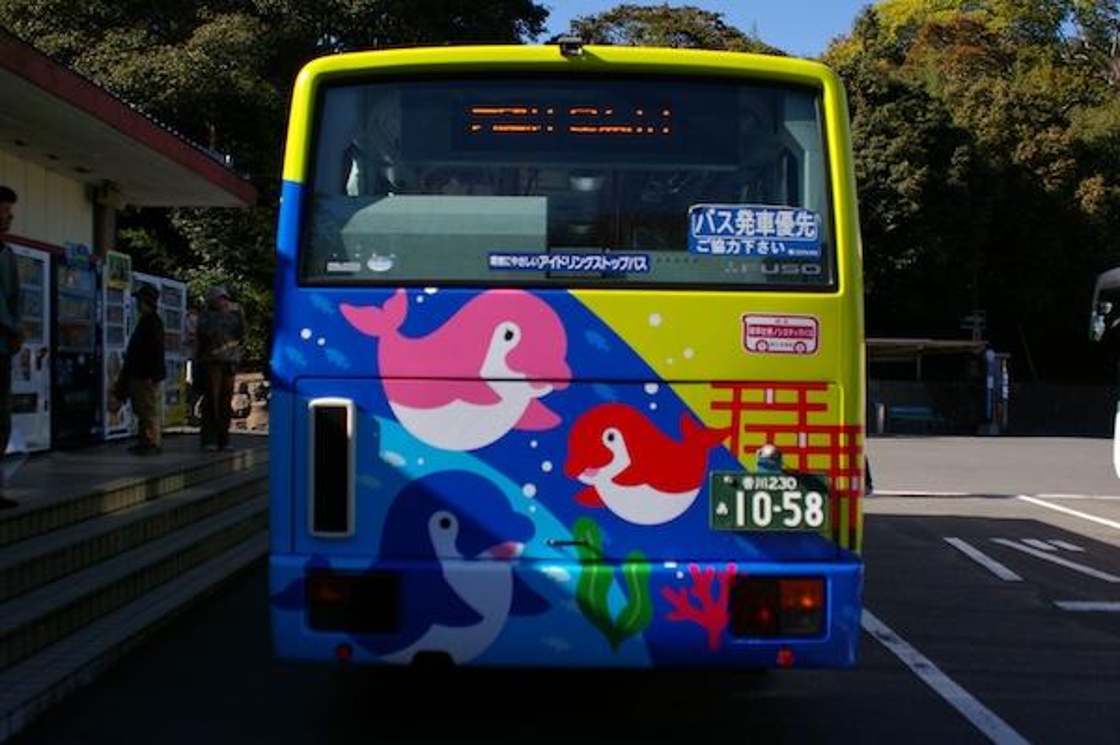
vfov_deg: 31.8
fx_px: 1306
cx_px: 560
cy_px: 372
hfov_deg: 46.4
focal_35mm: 42
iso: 400
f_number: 4
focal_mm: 28
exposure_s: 1/3000
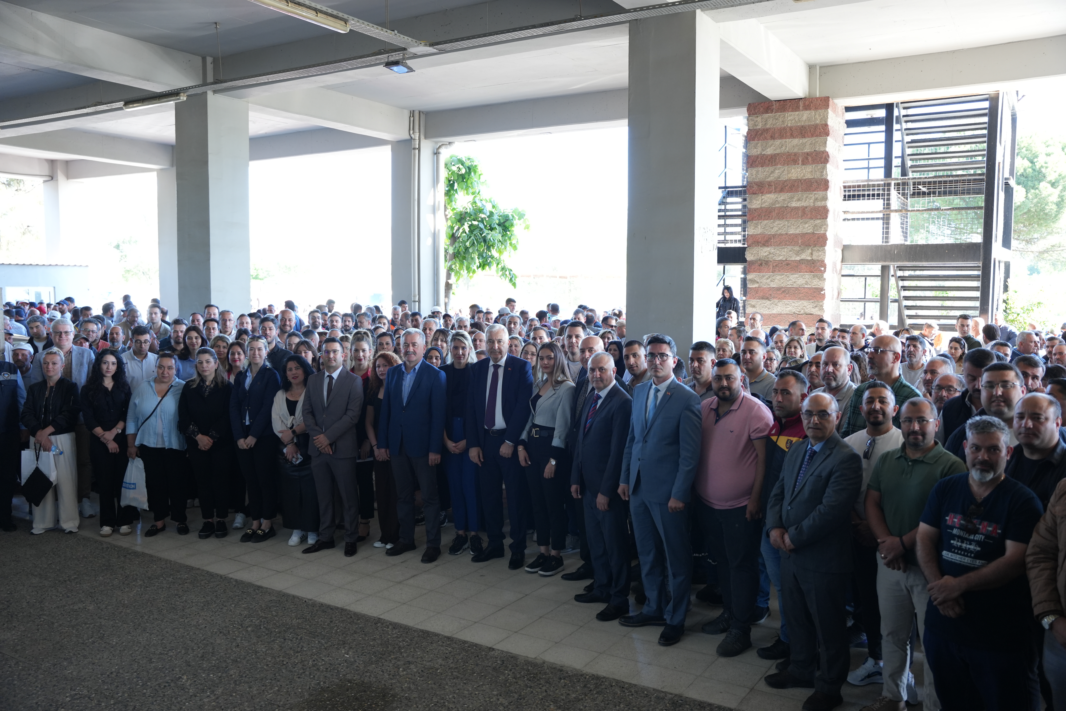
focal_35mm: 30
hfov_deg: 62.3
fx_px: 882
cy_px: 356
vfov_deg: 43.9
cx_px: 533
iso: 800
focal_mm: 29.8
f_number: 2.8
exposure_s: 1/200
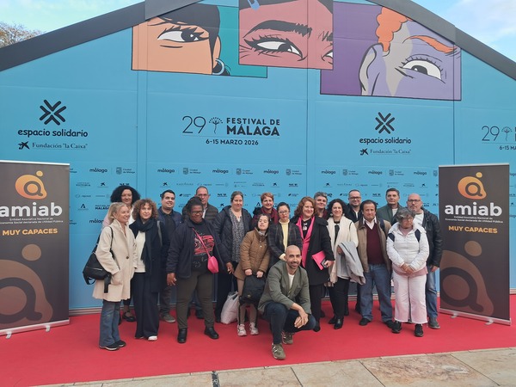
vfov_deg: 51.4
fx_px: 402
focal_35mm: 27
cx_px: 258
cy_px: 194
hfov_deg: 65.3
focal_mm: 4
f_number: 1.8
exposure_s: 1/50
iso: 50
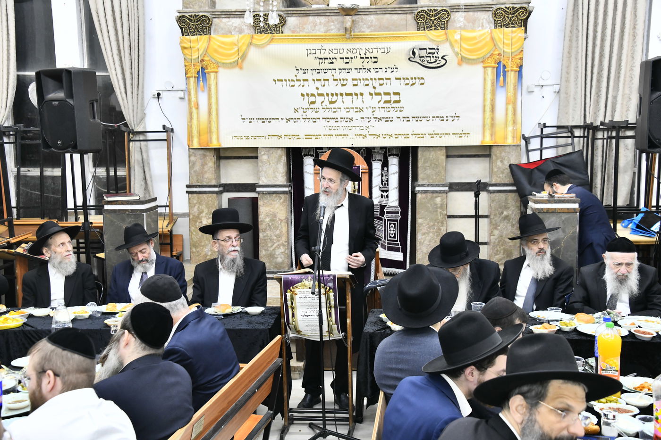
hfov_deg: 43.6
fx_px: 826
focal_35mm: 45
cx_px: 330
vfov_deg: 29.9
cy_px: 220
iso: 1600
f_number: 5.6
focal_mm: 45
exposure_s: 1/125
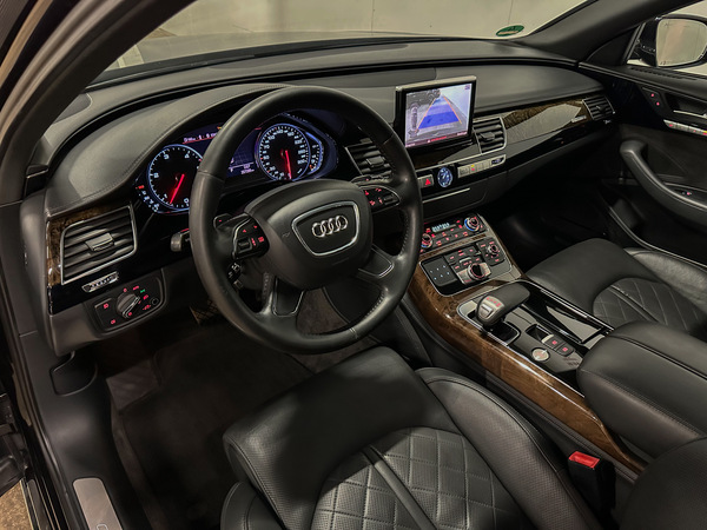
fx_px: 490
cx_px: 354
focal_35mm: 24
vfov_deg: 56.8
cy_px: 265
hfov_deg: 71.6
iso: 1000
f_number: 1.78
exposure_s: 1/48
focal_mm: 6.86
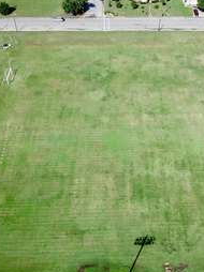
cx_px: 119
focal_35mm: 41
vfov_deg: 45.7
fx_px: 323
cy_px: 154
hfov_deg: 35.0
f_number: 2.2
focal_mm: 4.73
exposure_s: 1/1112
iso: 100
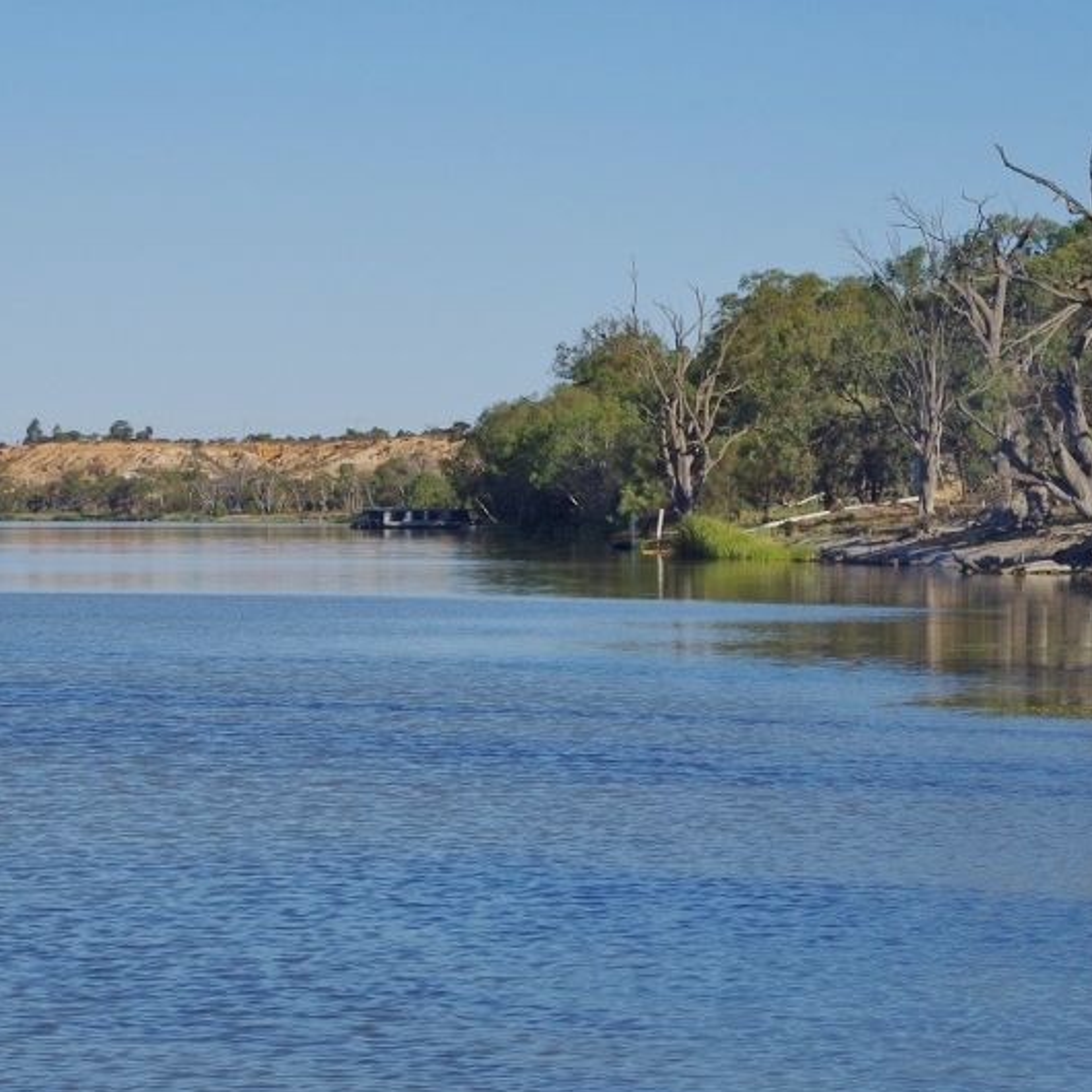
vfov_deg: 14.2
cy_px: 532
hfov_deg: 14.2
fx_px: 4390
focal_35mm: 123
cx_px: 606
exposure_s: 1/200
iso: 100
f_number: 11
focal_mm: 50
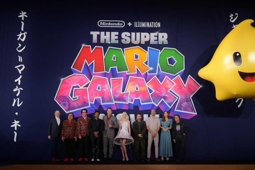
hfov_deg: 50.7
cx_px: 128
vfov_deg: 35.1
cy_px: 85
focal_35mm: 38
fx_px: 269
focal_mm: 38
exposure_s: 1/125
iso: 3200
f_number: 5
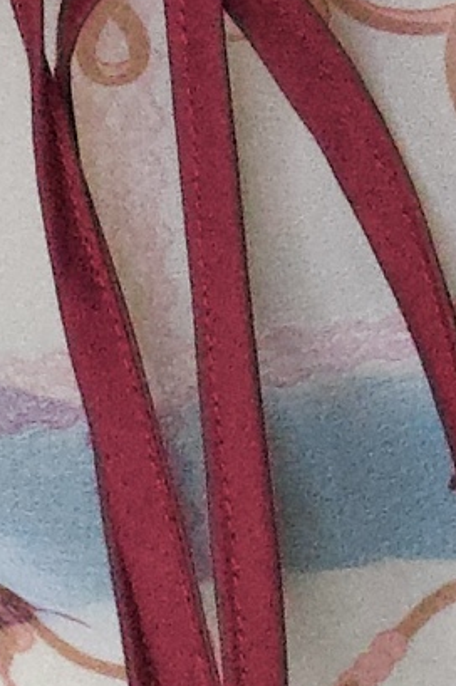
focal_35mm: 276
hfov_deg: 5.0
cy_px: -1276
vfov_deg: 6.8
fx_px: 5252
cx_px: 345
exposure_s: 1/1000
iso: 3200
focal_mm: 18.3
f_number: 2.8
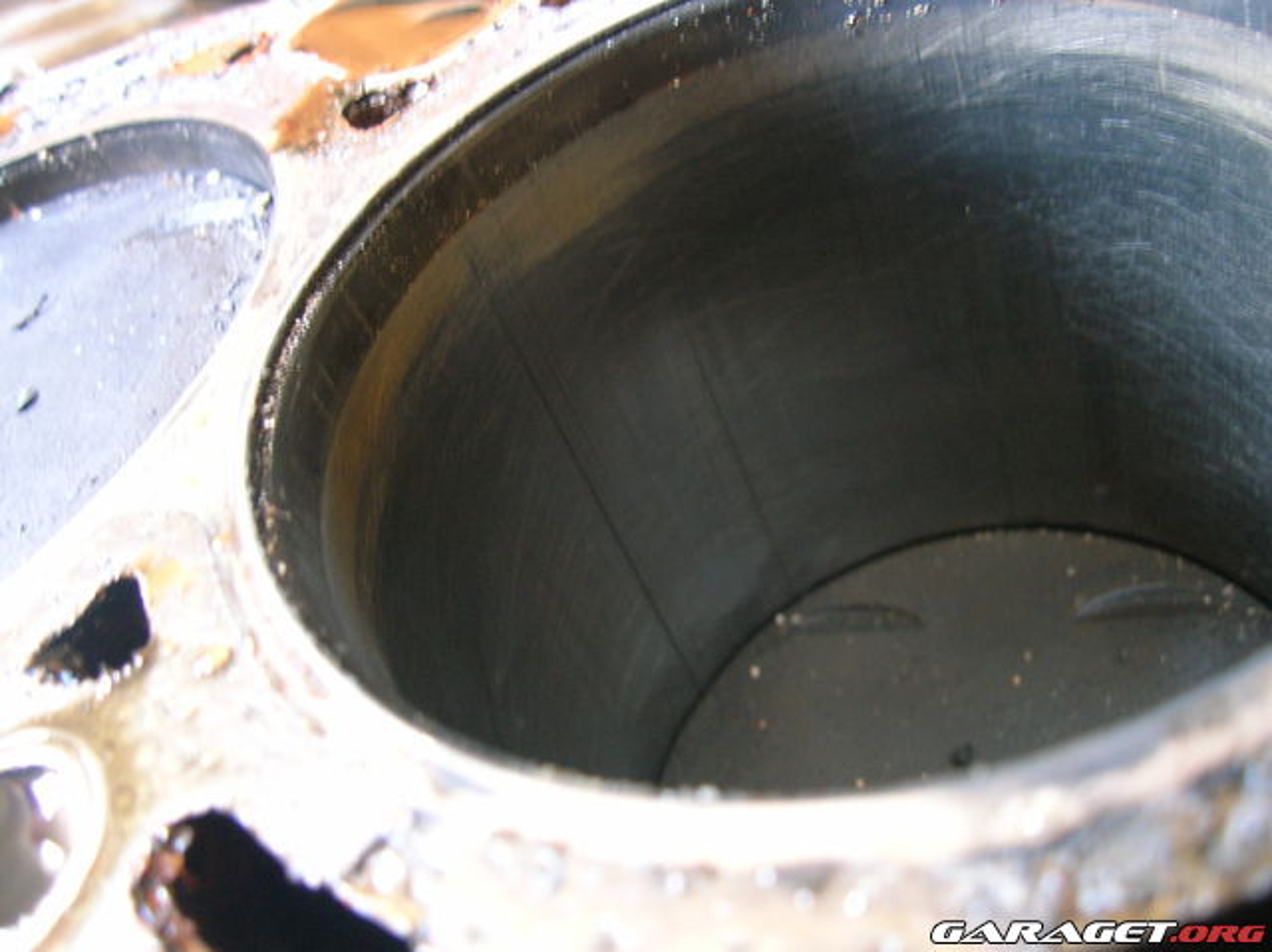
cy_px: 476
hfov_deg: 54.0
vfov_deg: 41.7
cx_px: 636
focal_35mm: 34
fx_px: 1248
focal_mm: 5.7
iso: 106
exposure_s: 1/3.9
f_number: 2.9
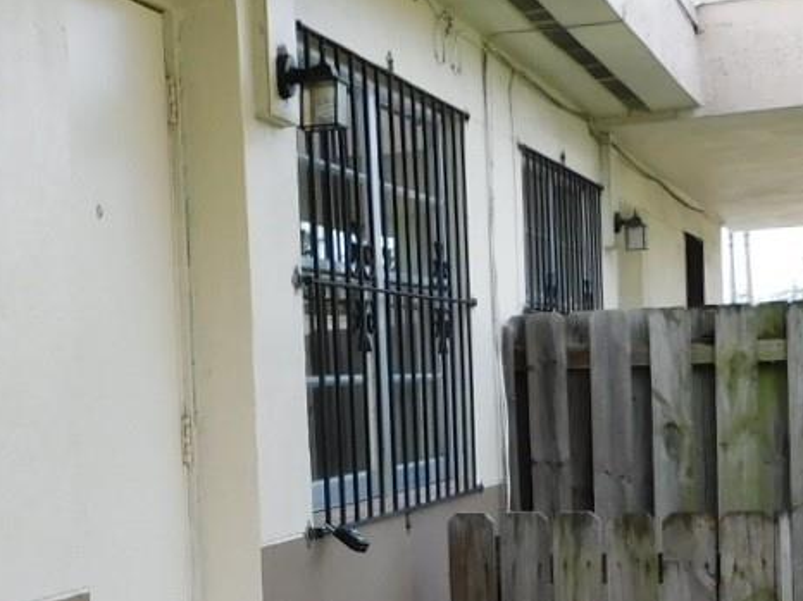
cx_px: -95
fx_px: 1832
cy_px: 530
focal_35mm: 79
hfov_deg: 23.1
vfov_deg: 18.4
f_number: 3
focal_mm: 4
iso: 125
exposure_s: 1/400
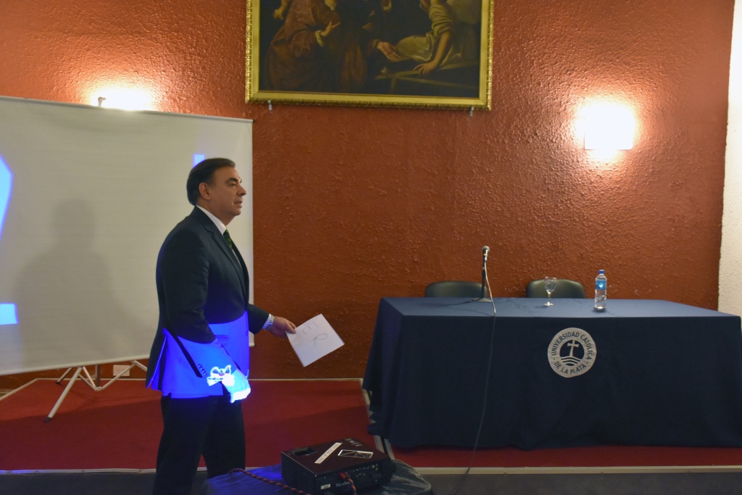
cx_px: 371
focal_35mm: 33
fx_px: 680
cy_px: 248
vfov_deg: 40.0
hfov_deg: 57.2
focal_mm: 22
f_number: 4
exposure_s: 1/60
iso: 2800
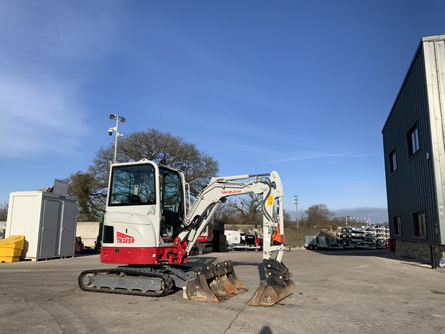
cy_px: 167
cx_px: 222
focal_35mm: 29
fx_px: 373
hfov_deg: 61.7
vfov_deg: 48.2
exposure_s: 1/2320
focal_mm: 3
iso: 16
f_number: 1.8
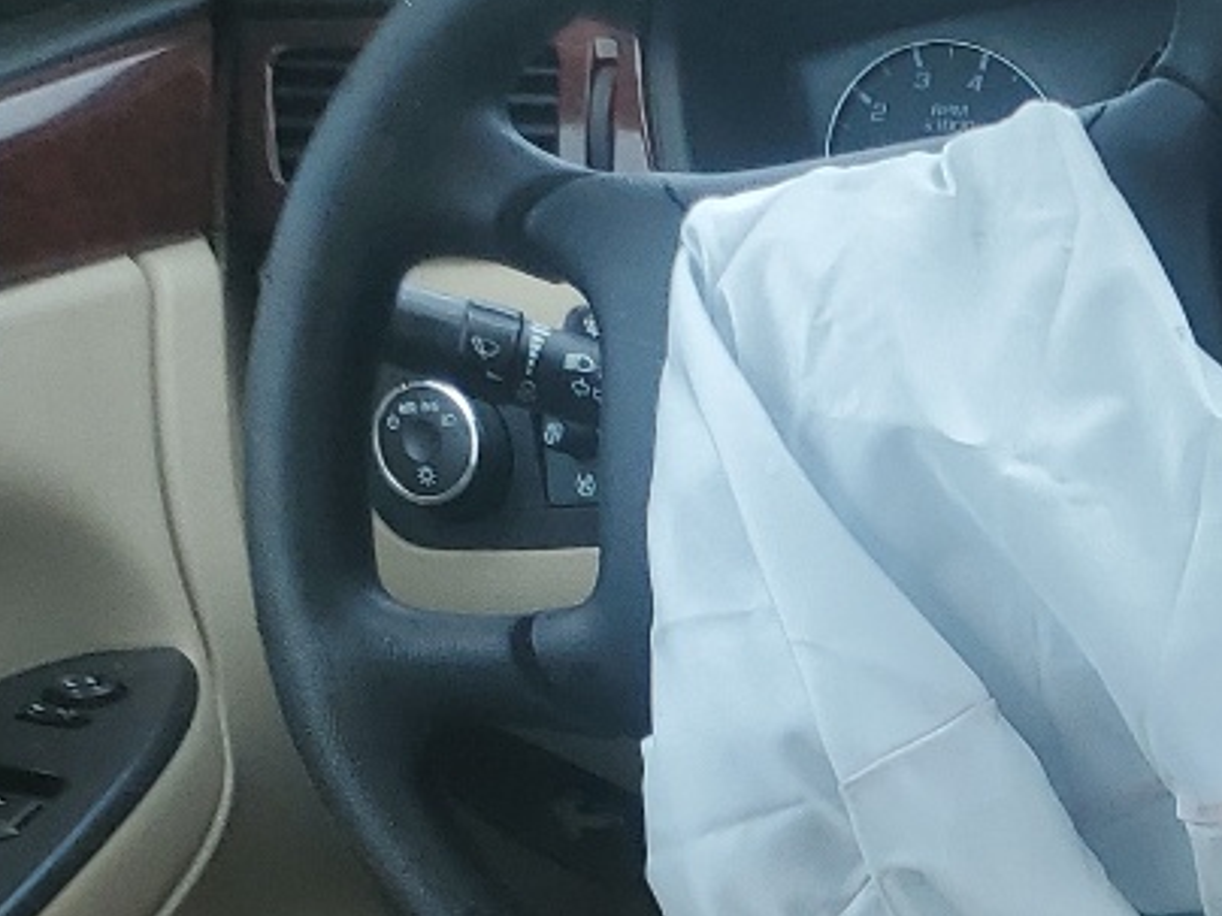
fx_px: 3636
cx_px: 2193
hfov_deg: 16.1
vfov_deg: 13.1
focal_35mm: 103
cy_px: 1599
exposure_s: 1/417
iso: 50
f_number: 1.5
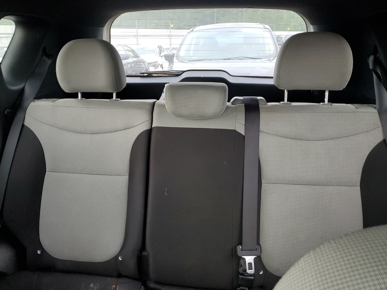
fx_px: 302
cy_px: 143
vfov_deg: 51.4
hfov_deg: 65.3
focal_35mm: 27
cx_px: 191
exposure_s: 1/120
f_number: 1.5
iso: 92
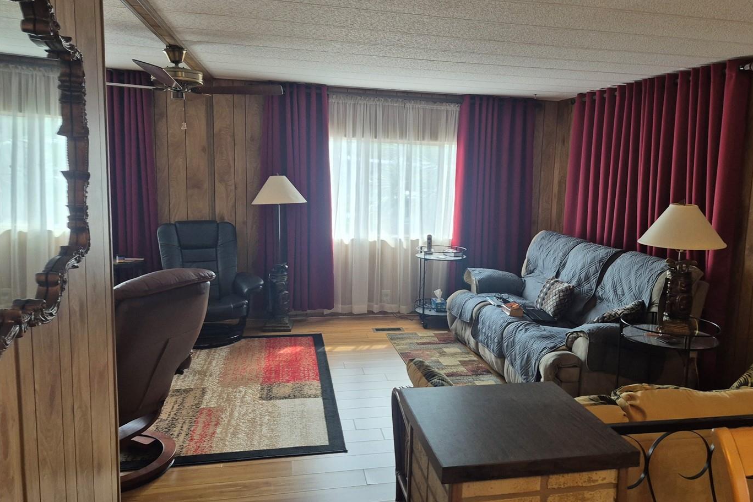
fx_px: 586
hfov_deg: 65.1
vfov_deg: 46.4
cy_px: 251
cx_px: 440
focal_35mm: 28
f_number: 1.8
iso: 250
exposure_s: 1/120
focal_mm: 5.4
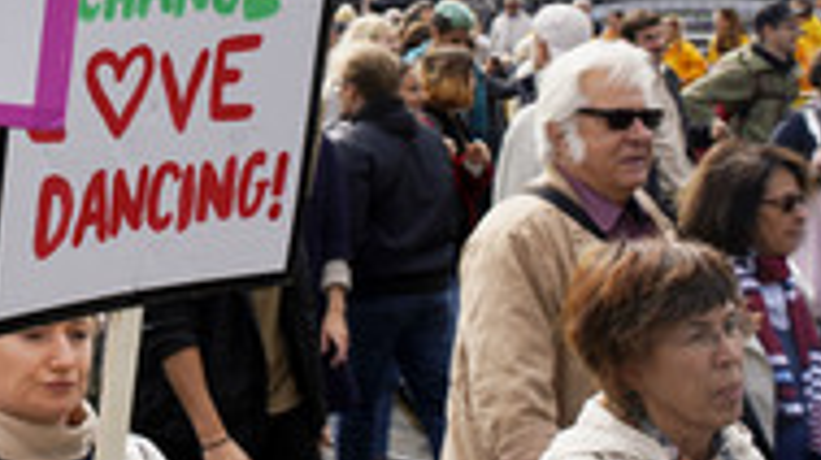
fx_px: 2067
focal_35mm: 95
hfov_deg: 21.6
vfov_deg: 12.5
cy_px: -69
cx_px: -11
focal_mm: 38
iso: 160
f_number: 11
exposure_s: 1/320
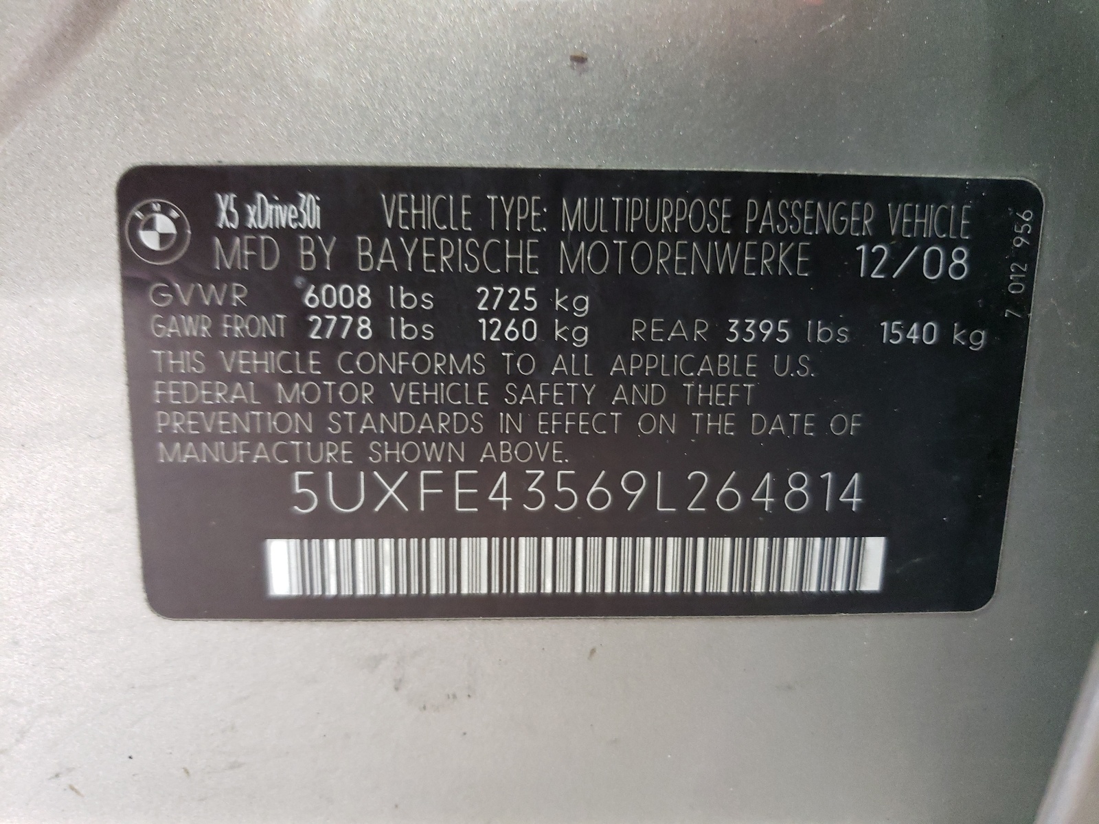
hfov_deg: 67.3
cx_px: 550
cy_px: 412
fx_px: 825
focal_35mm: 26
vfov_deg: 53.1
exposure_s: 1/40
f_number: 1.5
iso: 279
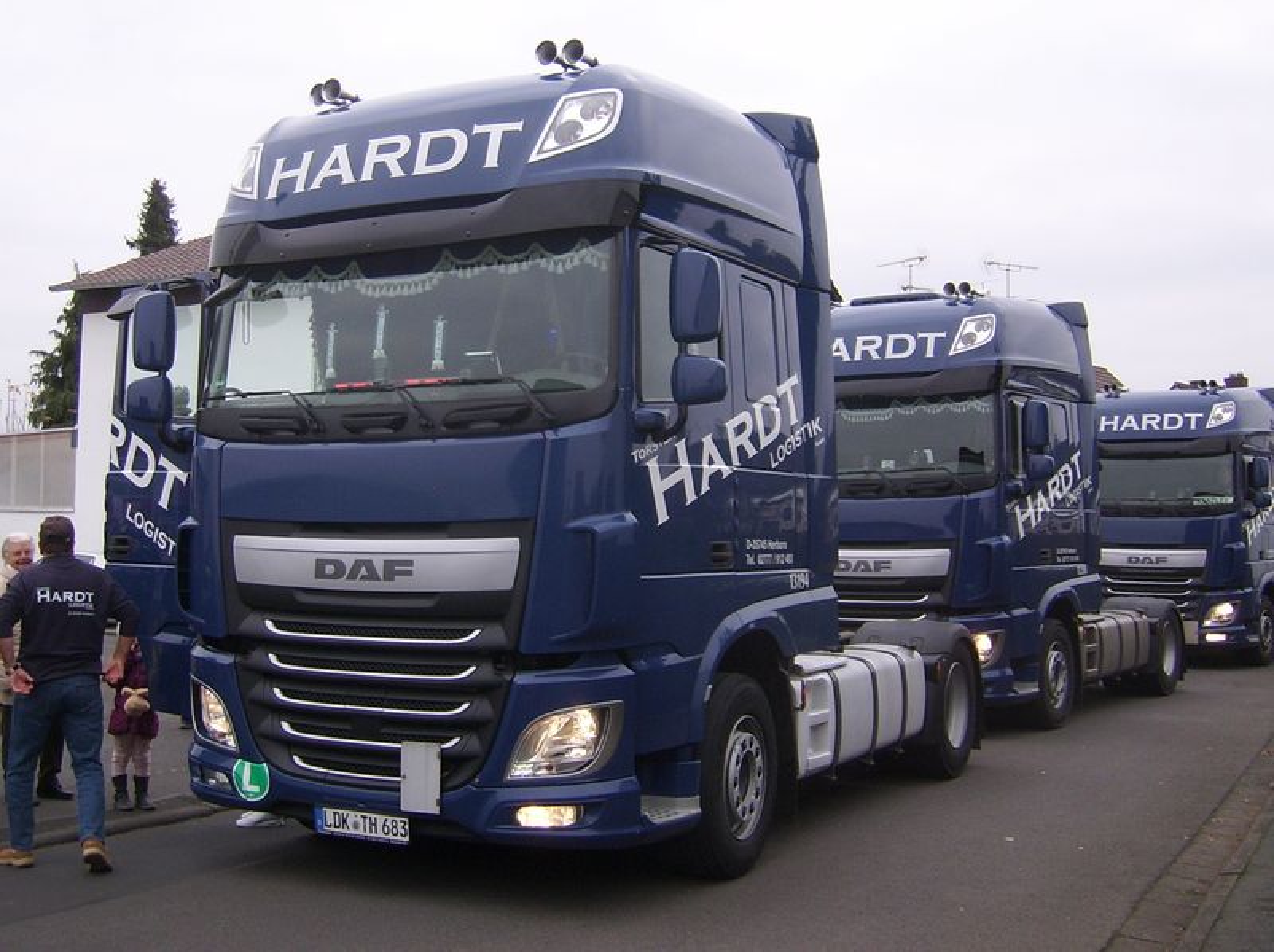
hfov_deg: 52.7
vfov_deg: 40.6
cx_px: 637
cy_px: 476
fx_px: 1287
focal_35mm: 35
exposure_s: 1/229
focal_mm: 5.95
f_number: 2.8
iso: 100
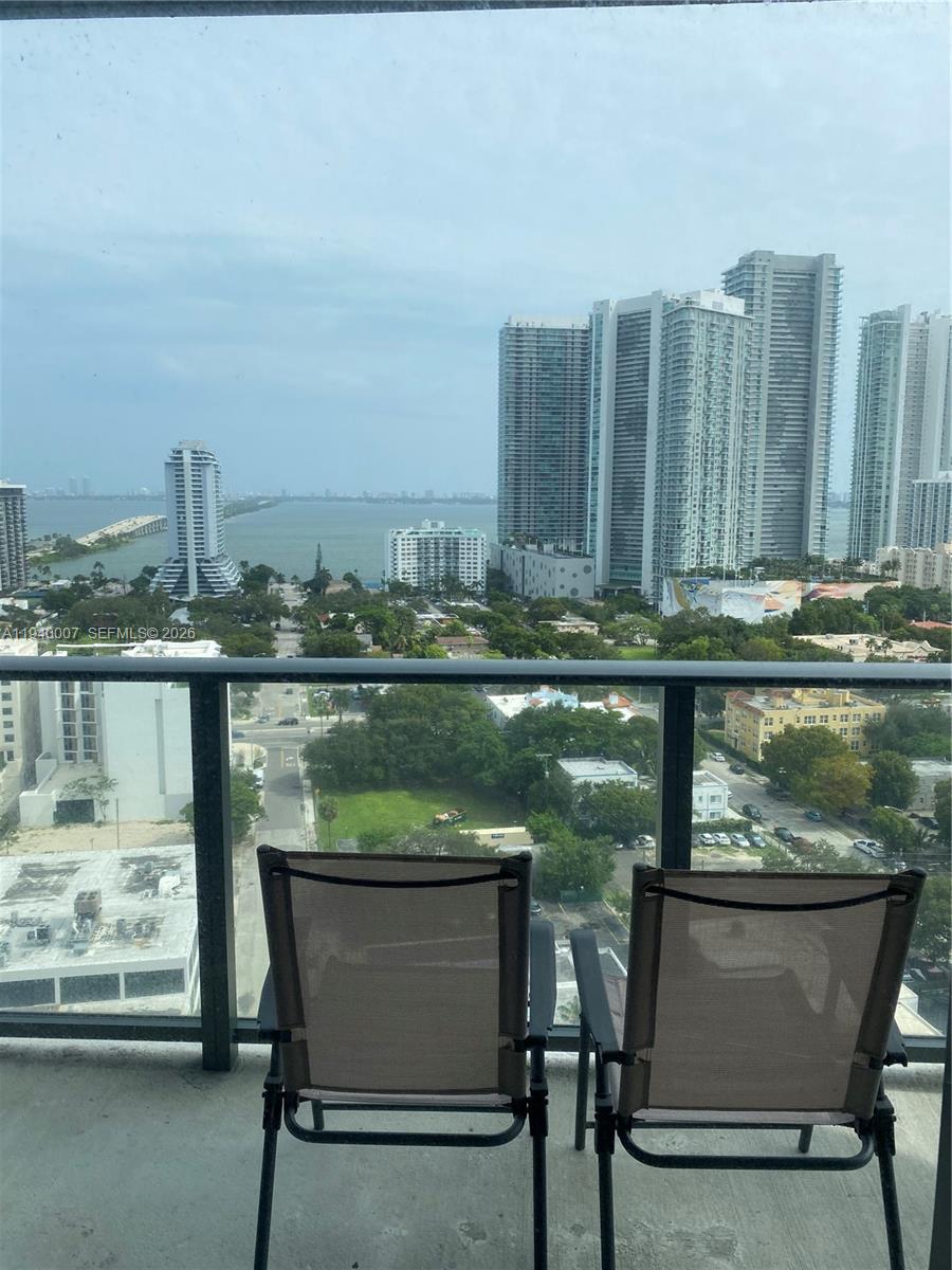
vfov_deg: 67.3
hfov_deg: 53.1
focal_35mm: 26
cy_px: 635
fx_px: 953
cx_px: 476
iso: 32
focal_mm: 4.25
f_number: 1.8
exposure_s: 1/1608
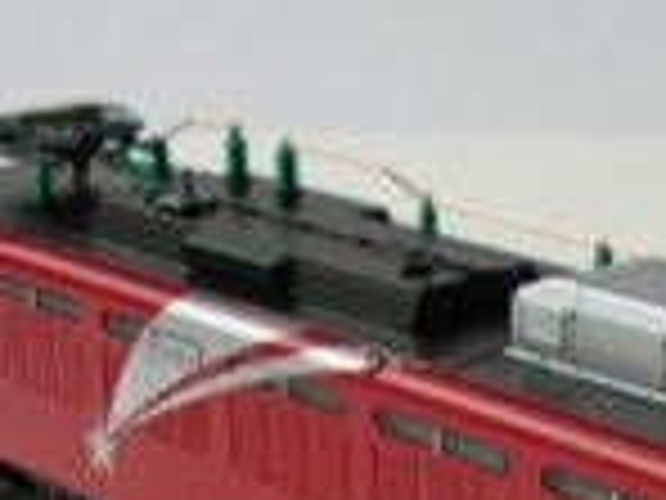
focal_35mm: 118
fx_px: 2270
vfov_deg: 12.1
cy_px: 682
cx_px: 765
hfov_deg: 16.1
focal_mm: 5.8
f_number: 2.8
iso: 50
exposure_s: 1/28
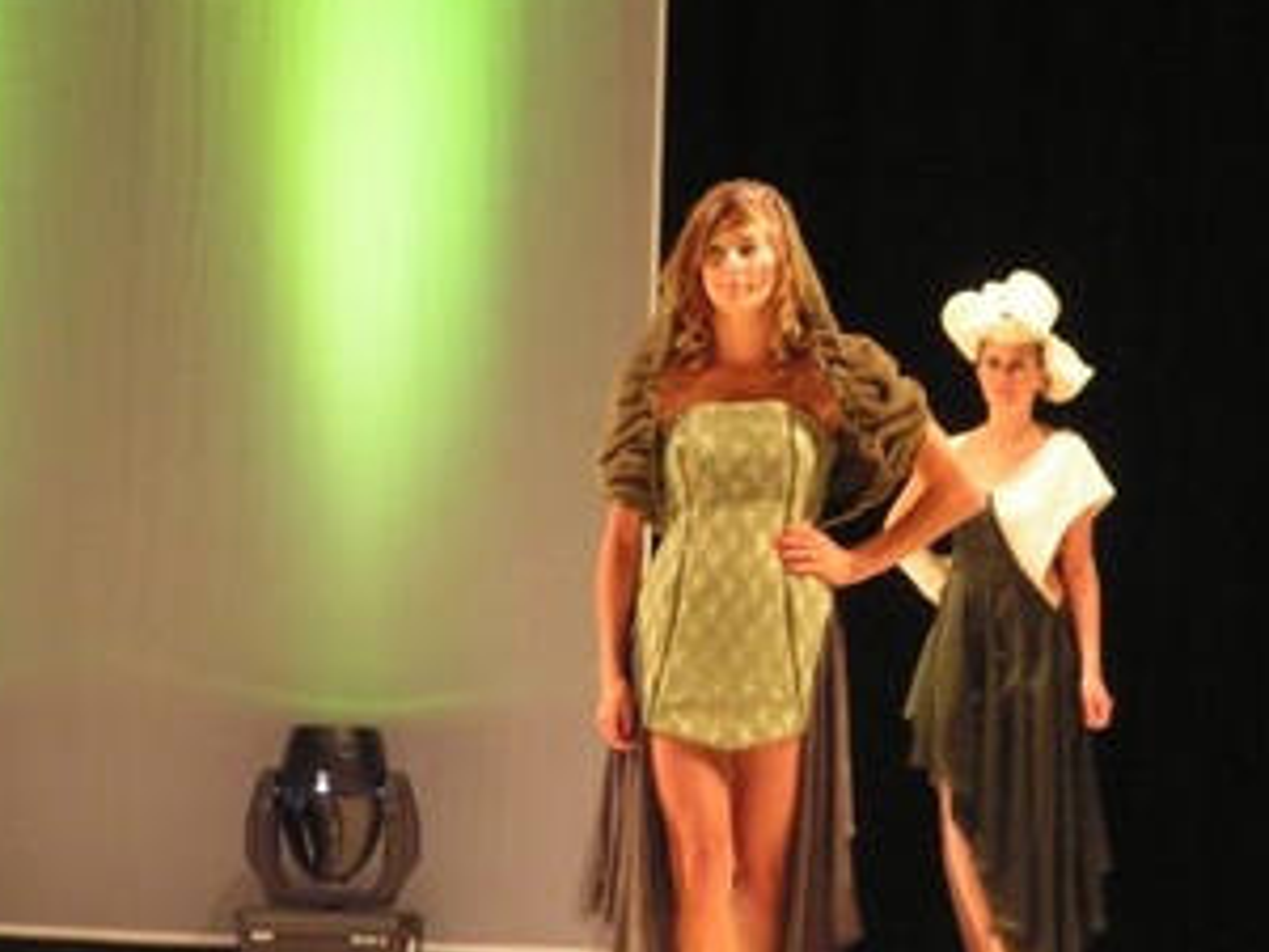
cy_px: 362
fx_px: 12757
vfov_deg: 4.3
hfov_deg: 5.7
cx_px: 757
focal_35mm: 348
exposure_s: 1/8
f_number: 3.2
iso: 200
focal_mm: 34.7
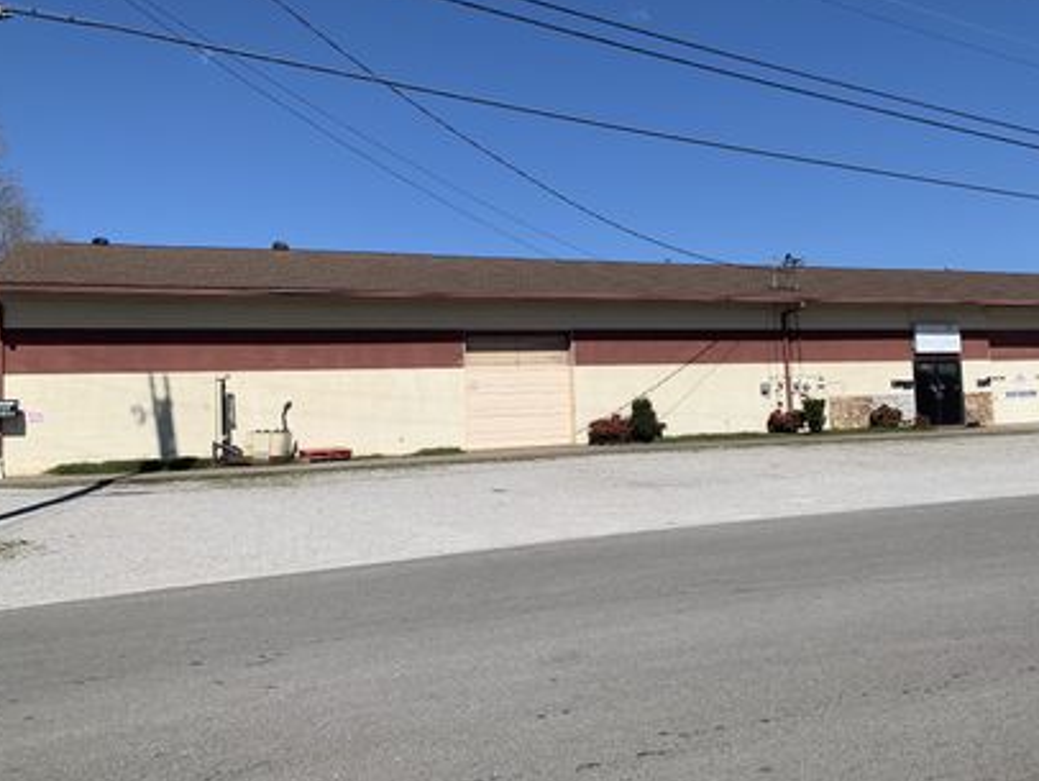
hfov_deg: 56.6
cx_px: 581
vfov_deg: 44.1
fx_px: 961
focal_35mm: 32
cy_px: 339
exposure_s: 1/3788
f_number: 1.8
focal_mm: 4.25
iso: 25
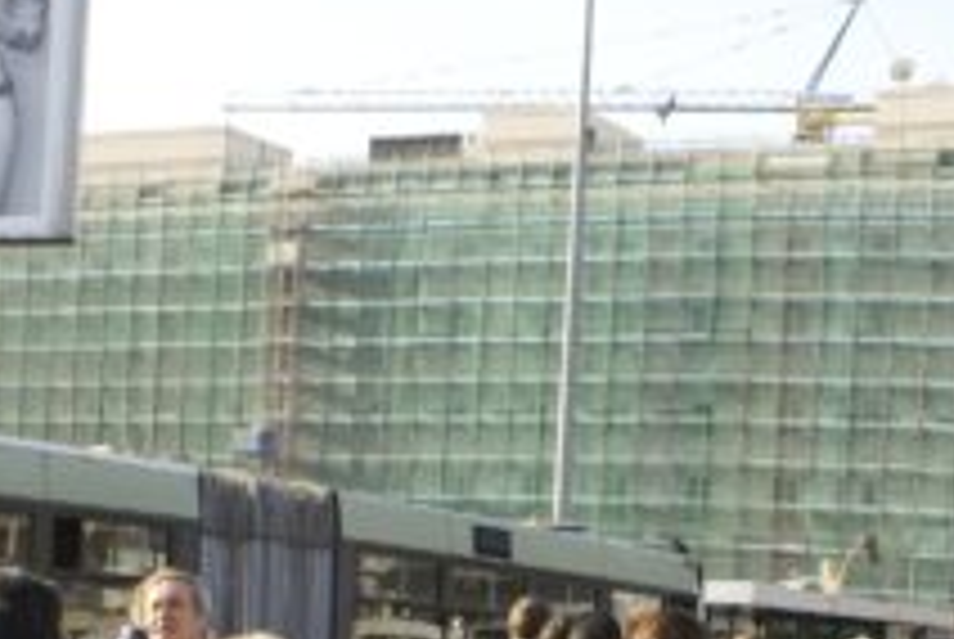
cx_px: 662
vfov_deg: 15.5
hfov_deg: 23.7
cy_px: 770
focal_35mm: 85
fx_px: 2256
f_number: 8
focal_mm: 20
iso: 100
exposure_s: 1/80
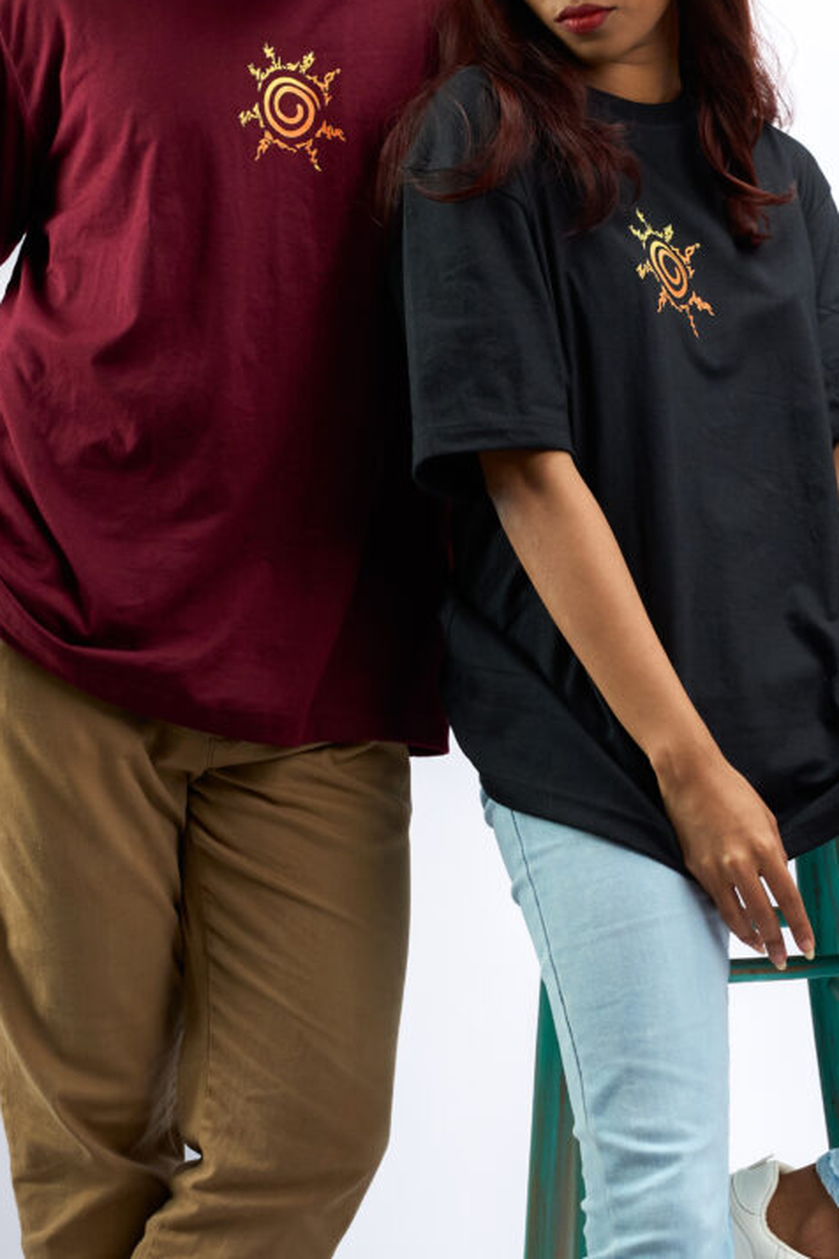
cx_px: 455
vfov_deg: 16.8
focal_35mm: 121
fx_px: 4230
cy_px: 257
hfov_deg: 11.3
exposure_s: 1/125
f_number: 4
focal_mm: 50
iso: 800
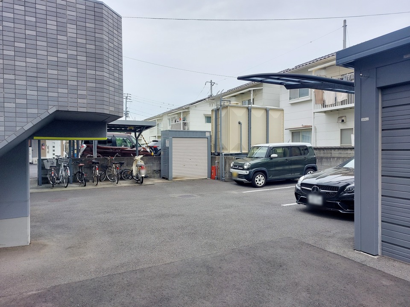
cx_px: 205
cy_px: 154
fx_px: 284
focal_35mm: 24
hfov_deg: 71.6
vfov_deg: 56.8
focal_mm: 5.23
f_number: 1.8
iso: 25
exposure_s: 1/481
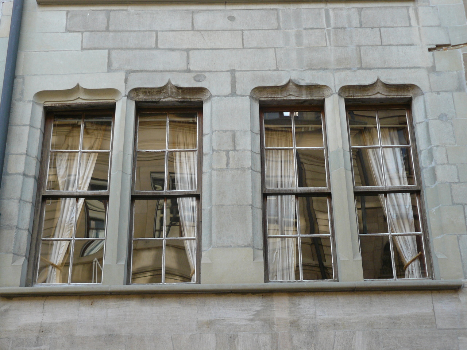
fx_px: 796
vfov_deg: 24.8
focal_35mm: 59
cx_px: 234
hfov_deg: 32.7
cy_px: 175
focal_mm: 9.8
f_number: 3.2
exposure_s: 1/80
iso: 100
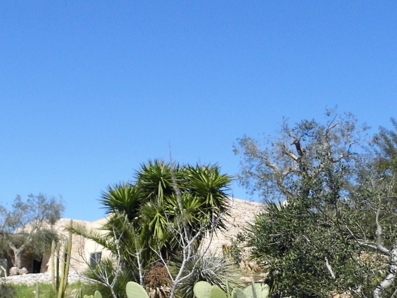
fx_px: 711
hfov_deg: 30.7
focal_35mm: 62
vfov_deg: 23.2
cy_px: 251
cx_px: 98
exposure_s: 1/200
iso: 100
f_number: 8.9
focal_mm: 4.5
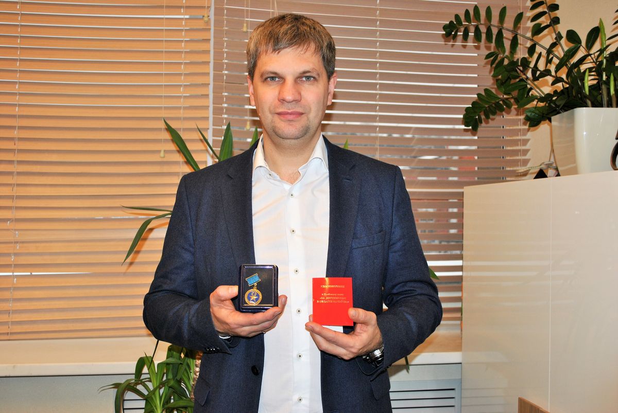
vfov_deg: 34.3
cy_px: 206
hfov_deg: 49.5
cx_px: 309
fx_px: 670
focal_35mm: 39
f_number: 4.2
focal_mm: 26
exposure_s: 1/60
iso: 200
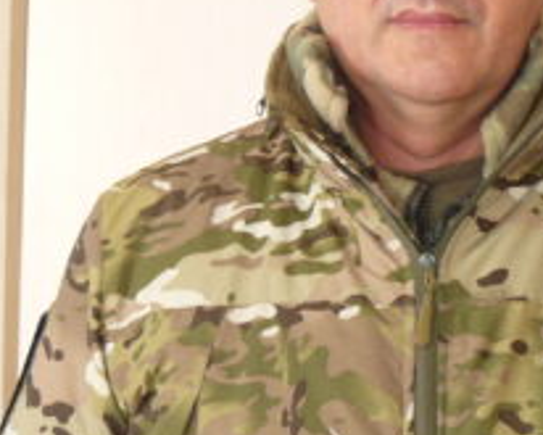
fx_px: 1463
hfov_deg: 21.0
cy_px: 237
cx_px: 210
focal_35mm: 91
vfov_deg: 16.9
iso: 100
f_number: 2.8
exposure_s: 1/13
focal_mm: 6
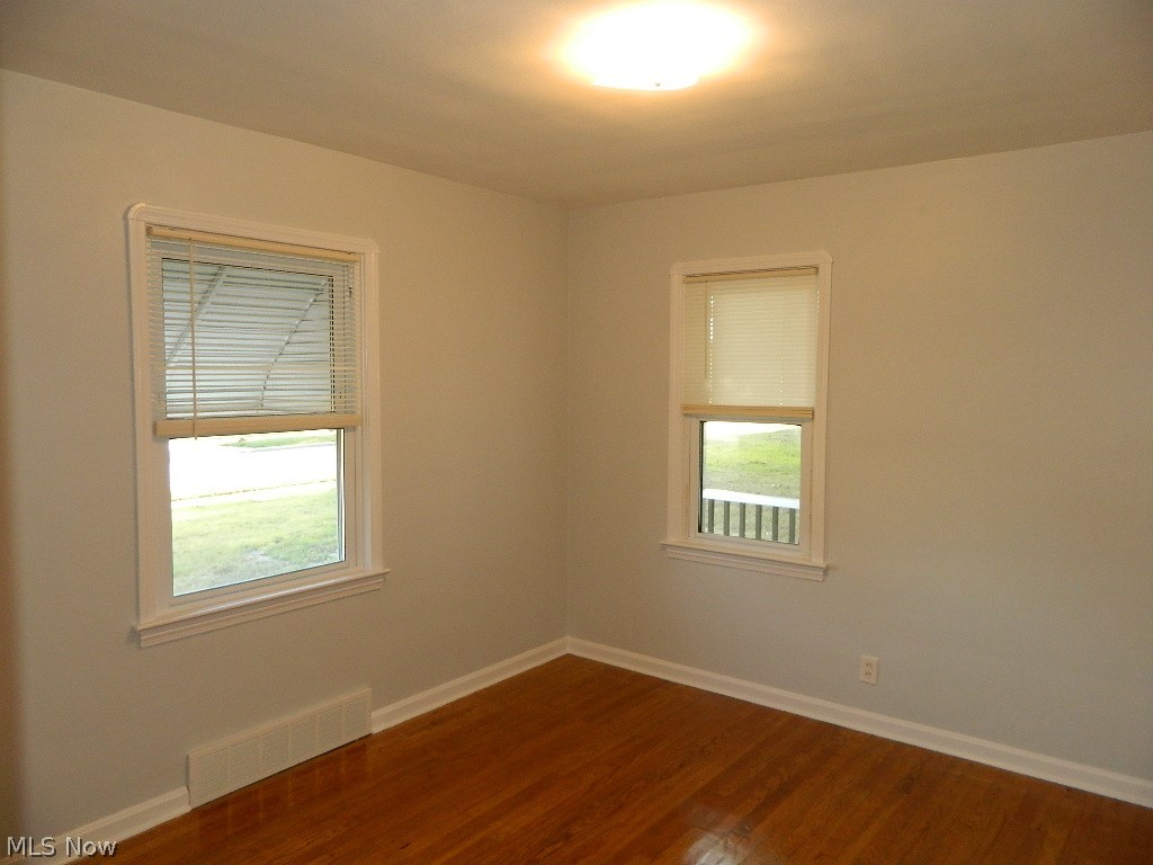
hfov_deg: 69.4
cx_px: 576
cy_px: 432
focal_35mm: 25
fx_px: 833
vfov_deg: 54.9
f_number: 3.1
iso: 180
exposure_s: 1/30
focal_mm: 4.5
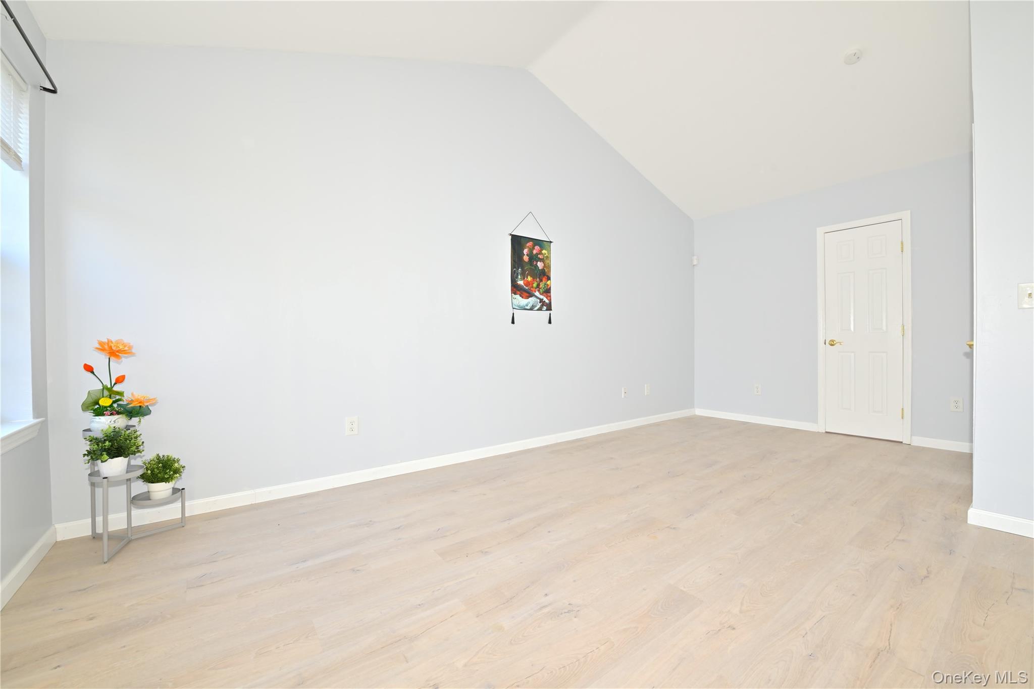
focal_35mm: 14
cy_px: 344
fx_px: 402
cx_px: 517
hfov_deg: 104.3
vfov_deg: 81.2
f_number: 11
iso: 64
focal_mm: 14
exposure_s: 1/3
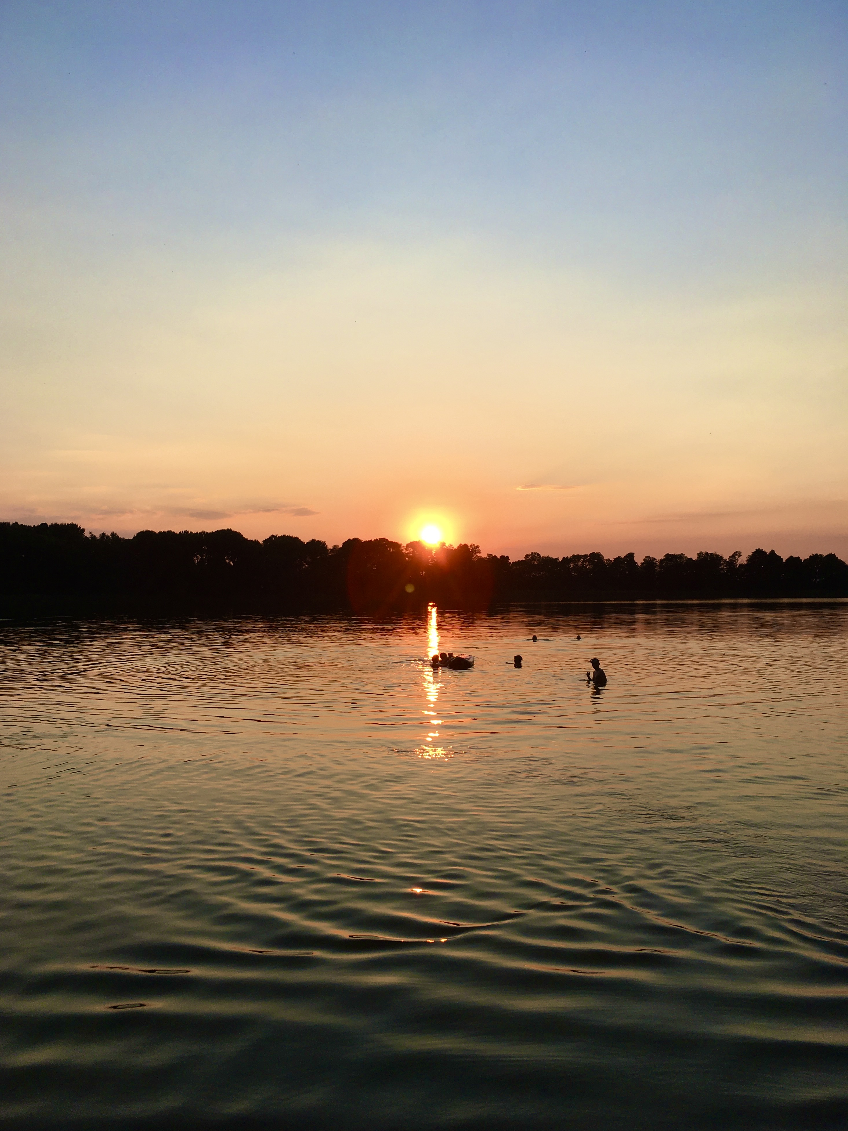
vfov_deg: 60.0
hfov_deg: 46.8
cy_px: 559
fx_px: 980
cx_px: 410
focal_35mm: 30
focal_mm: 4.15
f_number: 2.2
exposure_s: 1/810
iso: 25
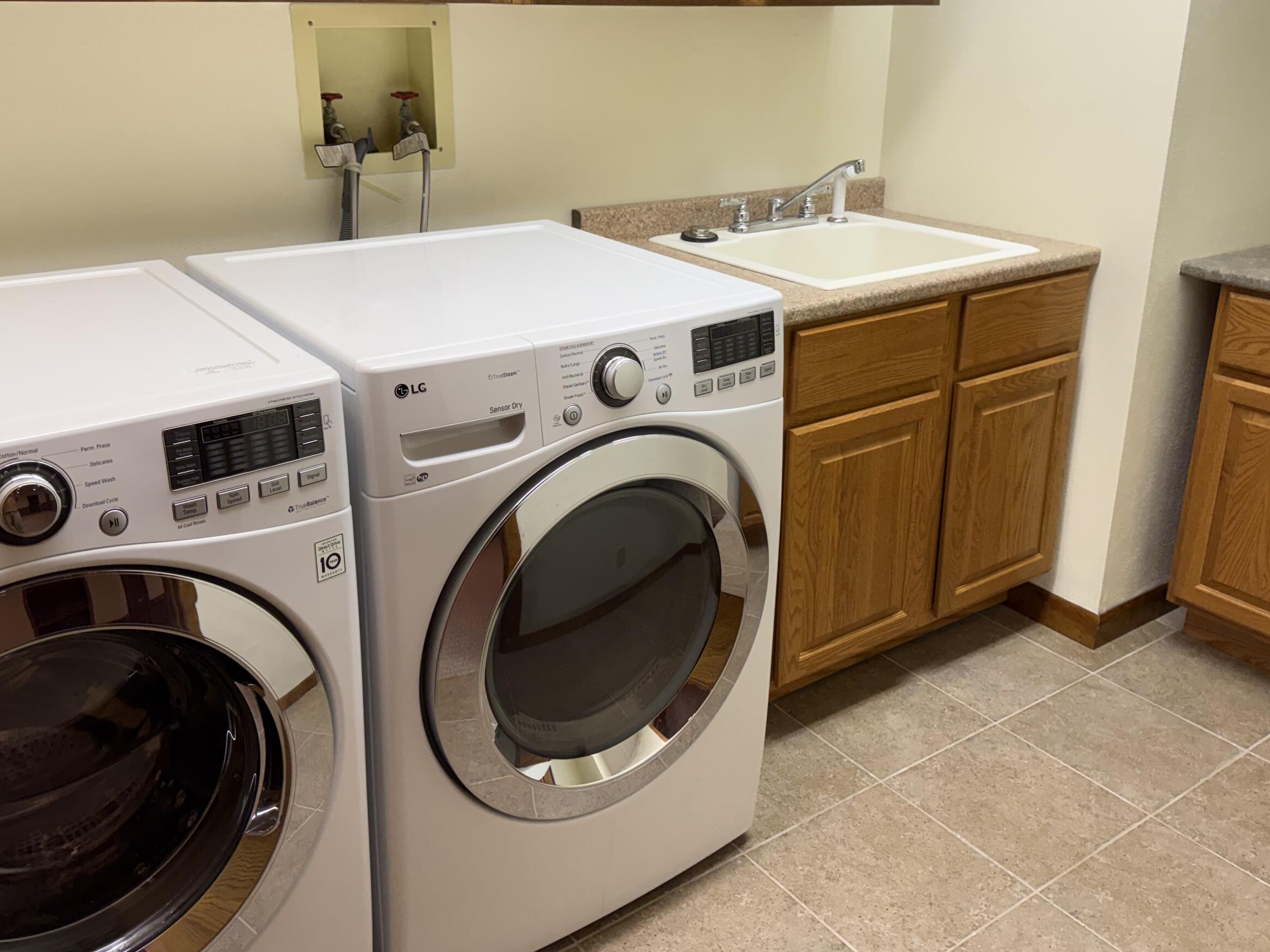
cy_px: 368
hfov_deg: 58.4
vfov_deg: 45.1
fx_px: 1137
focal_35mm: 31
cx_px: 627
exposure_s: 1/120
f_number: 1.78
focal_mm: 6.76
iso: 160
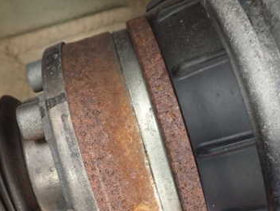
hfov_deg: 36.5
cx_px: 97
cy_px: 149
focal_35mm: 52
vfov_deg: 27.8
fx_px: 421
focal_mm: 5.4
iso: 800
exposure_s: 1/30
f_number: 2.3
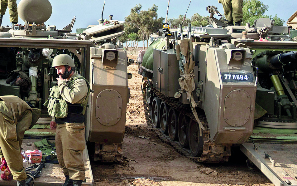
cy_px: 4
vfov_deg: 17.5
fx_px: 591
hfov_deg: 26.9
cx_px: 12
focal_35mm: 73
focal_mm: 34
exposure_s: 1/4000
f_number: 2.8
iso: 200
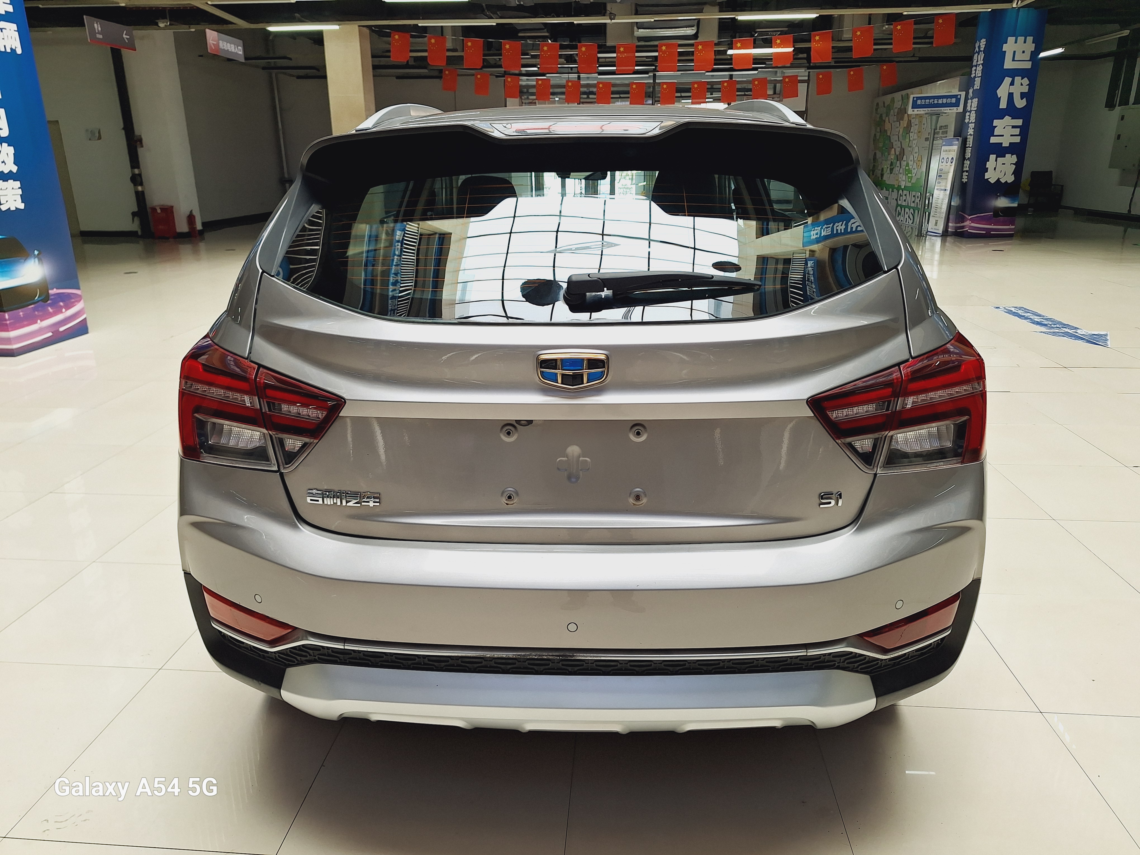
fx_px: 757
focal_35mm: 23
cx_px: 570
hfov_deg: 73.9
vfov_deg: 58.9
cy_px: 428
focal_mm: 5.54
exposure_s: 1/100
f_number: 1.8
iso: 40
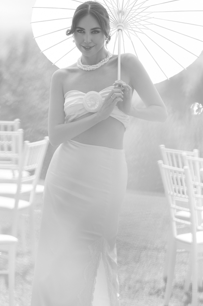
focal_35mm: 203
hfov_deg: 6.8
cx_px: 79
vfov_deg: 10.1
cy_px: 172
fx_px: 1720
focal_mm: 135
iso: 125
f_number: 2.5
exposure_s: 1/1000
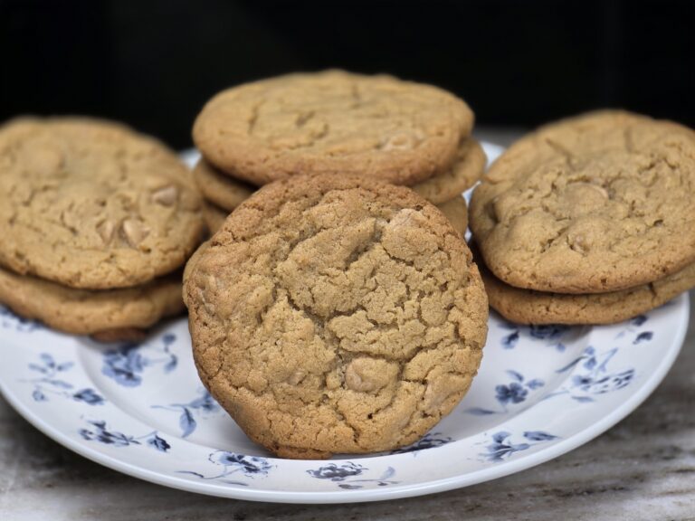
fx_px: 2309
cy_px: 260
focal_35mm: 115
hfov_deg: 17.1
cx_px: 348
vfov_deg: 12.9
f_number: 3.4
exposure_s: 1/50.6
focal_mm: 18.6
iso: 160
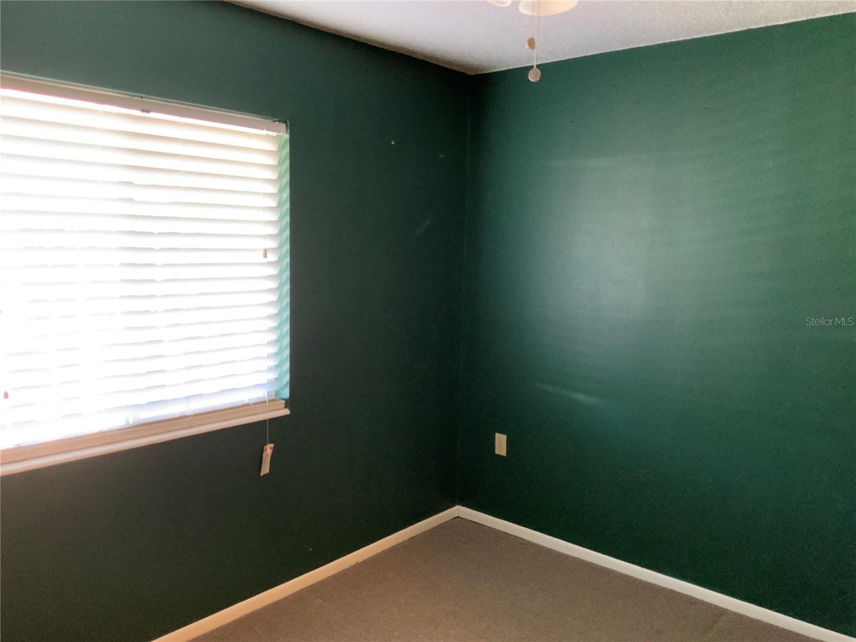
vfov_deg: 48.2
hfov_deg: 61.7
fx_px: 717
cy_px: 321
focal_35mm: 29
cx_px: 428
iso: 320
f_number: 1.8
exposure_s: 1/30
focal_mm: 3
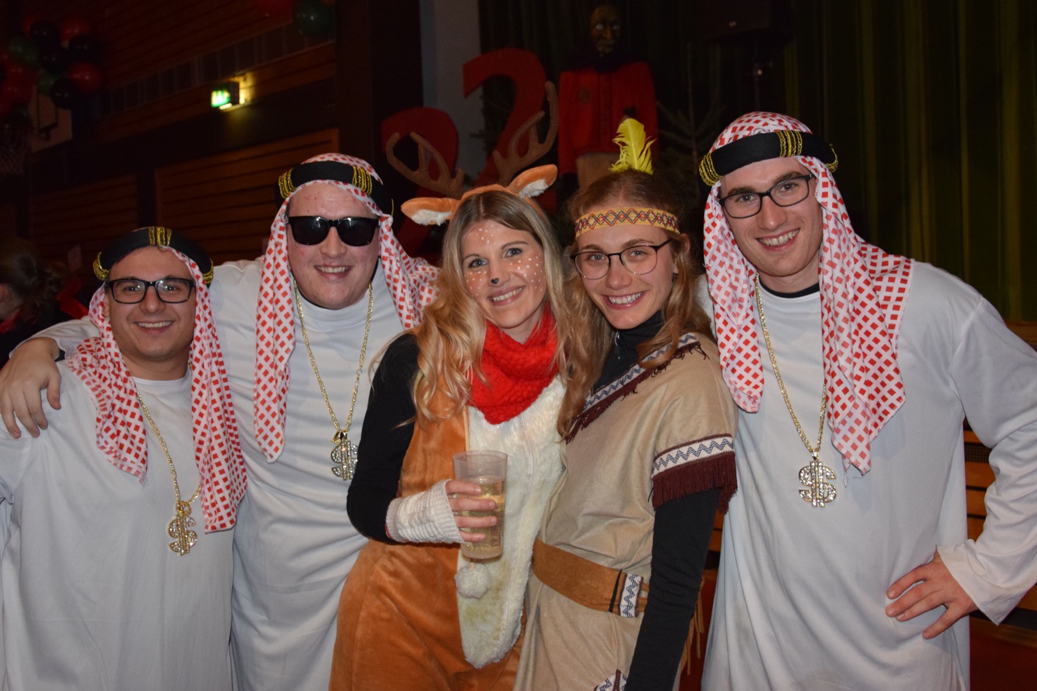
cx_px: 514
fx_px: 1054
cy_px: 305
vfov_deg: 36.3
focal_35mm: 37
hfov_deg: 52.4
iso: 2200
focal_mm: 21
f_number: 3.8
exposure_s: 1/60
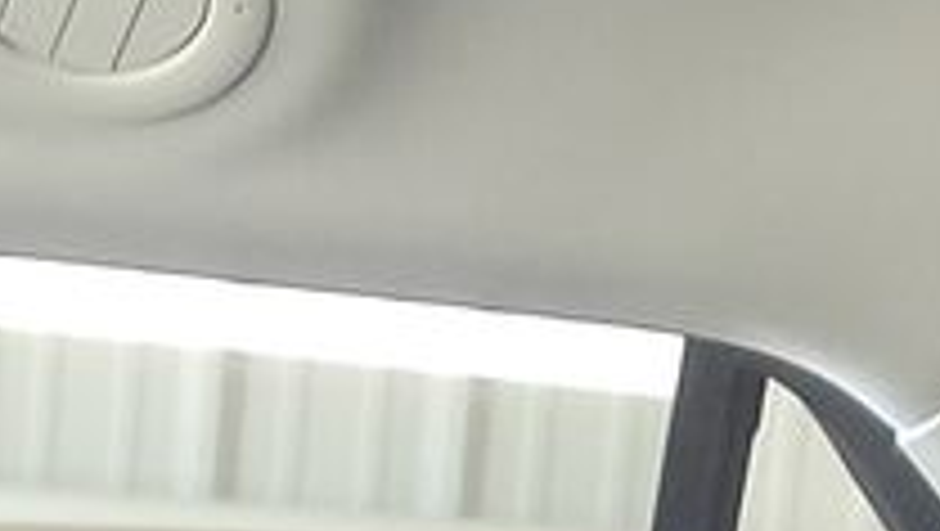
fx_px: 4989
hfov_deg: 10.6
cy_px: 2426
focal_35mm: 200
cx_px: -108
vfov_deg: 5.1
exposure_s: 1/59
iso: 537
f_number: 1.8
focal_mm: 6.7
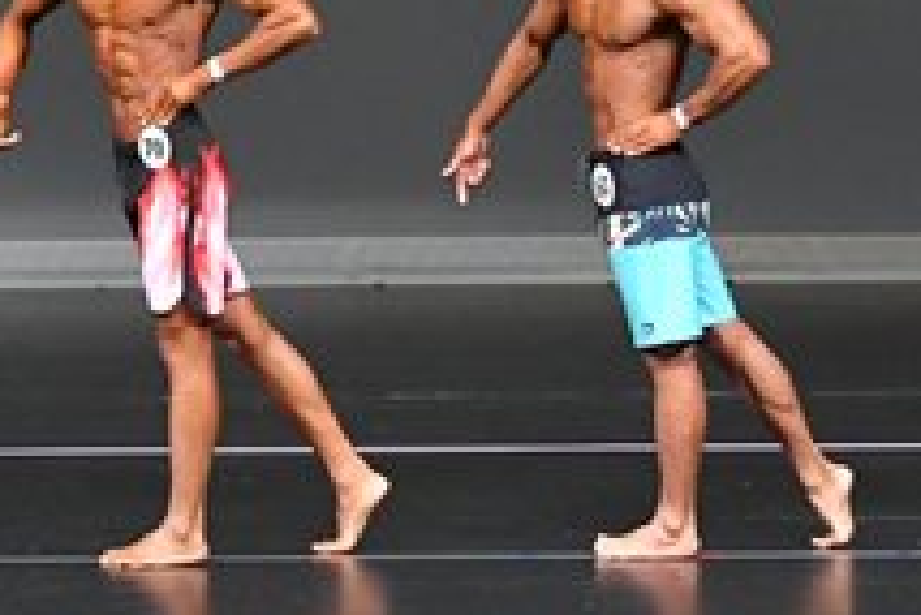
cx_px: 2
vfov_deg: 3.1
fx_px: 11392
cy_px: 77
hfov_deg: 4.6
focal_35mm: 445
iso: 4000
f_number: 5.6
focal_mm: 82
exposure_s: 1/400
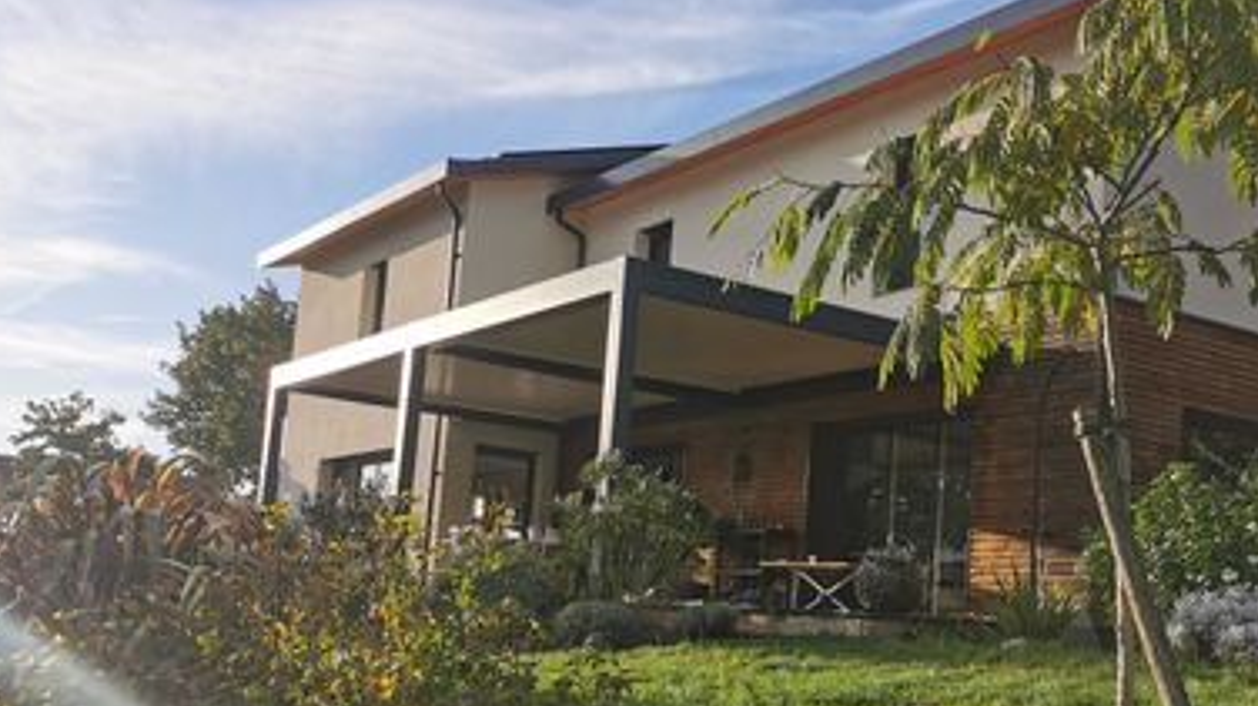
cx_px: 770
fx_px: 1567
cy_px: 452
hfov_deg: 43.5
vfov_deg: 25.3
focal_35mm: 47
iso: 50
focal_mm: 5.58
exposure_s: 1/2525
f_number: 1.8
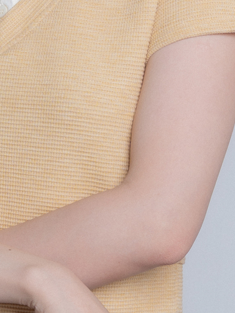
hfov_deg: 4.7
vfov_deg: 6.3
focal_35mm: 316
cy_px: 185
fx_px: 2860
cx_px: 34
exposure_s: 1/100
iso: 64
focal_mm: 46
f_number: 7.1
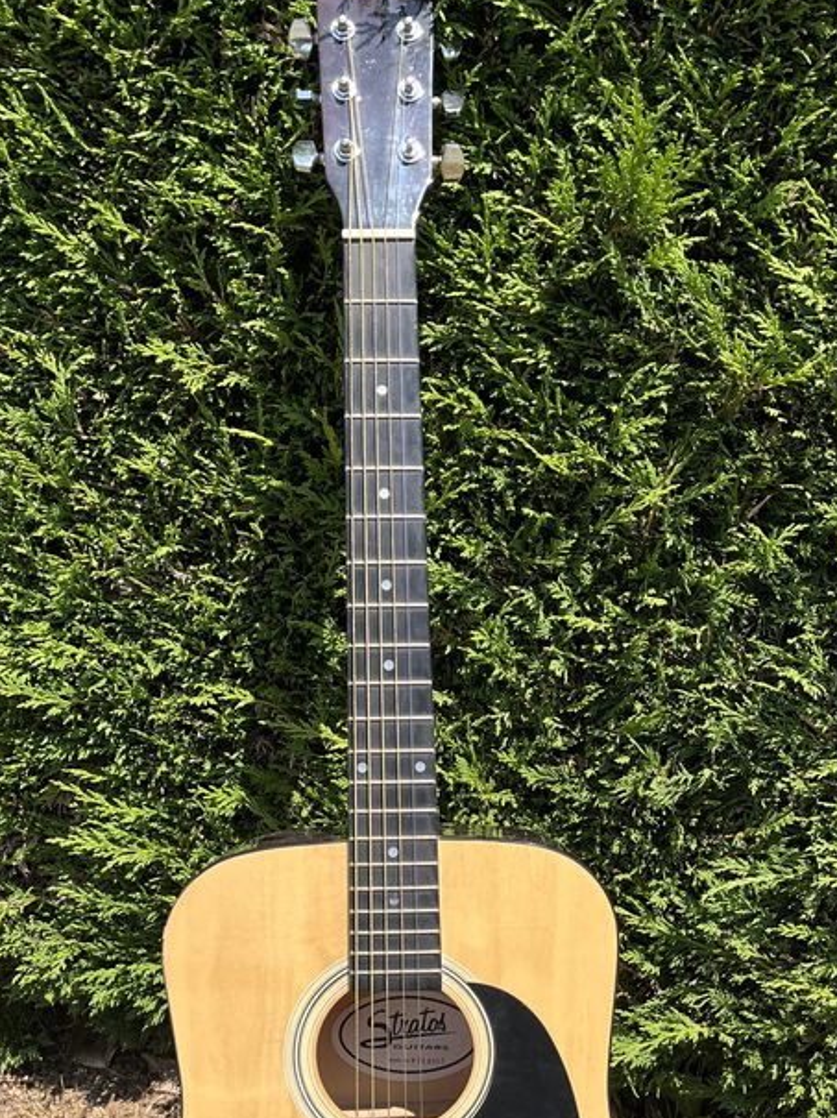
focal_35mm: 43
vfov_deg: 42.8
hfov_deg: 33.5
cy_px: 813
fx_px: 1388
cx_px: 484
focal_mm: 5.1
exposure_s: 1/2571
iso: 50
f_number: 1.6
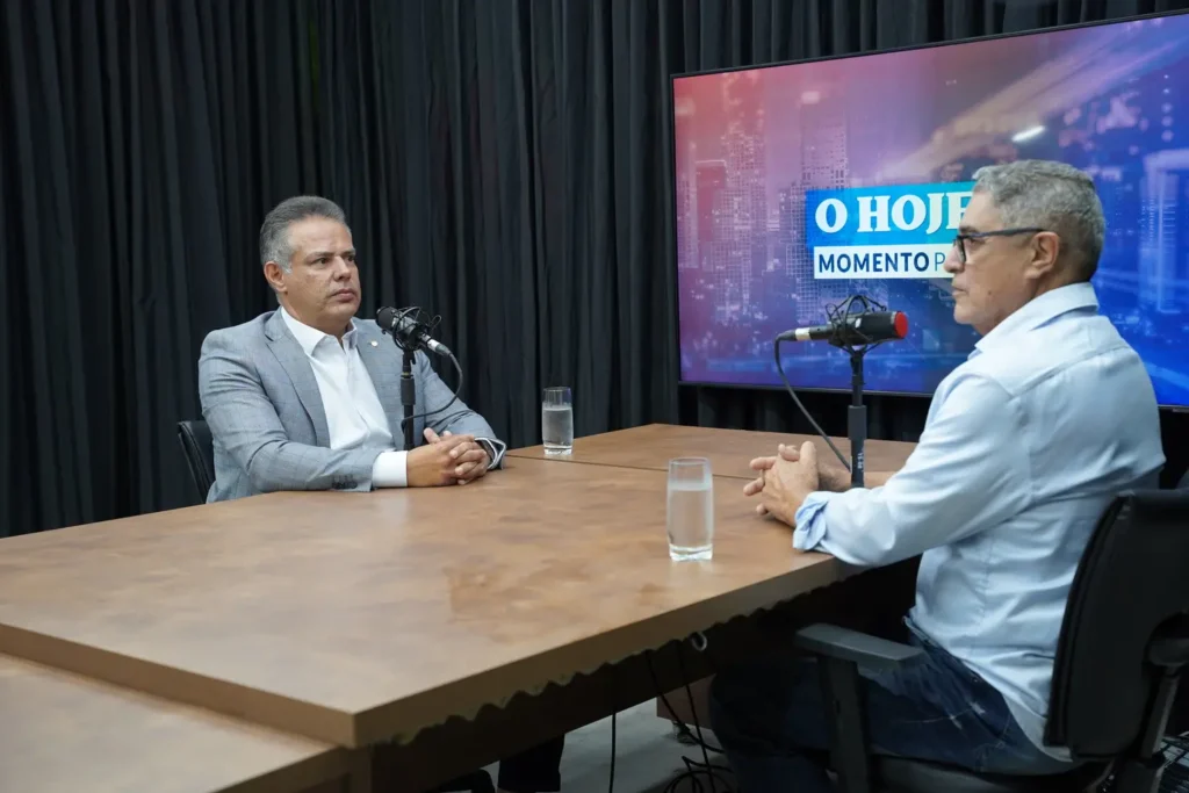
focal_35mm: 45
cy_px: 396
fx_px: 1480
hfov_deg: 43.8
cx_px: 594
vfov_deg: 30.0
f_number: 4
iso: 1000
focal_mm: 44.8
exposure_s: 1/160
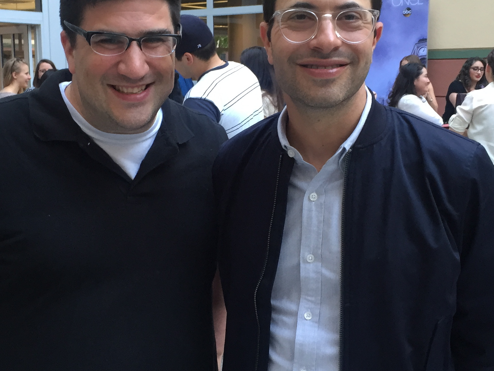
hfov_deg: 41.9
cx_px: 203
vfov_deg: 32.2
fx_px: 642
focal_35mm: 45
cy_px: 186
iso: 80
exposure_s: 1/30
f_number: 2.2
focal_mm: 4.15
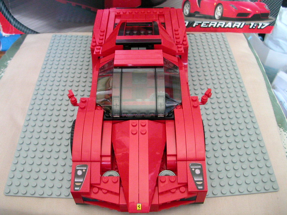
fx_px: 307
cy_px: 108
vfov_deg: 38.7
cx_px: 144
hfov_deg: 50.1
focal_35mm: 37
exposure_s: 1/26.4
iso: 400
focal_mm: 5.6
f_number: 2.7
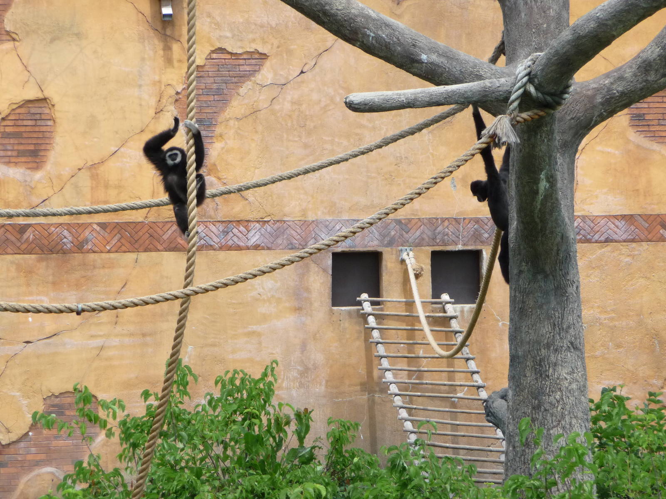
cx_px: 333
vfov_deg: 10.5
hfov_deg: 14.0
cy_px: 250
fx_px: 2713
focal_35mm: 141
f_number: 4.8
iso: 200
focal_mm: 24.1
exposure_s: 1/500
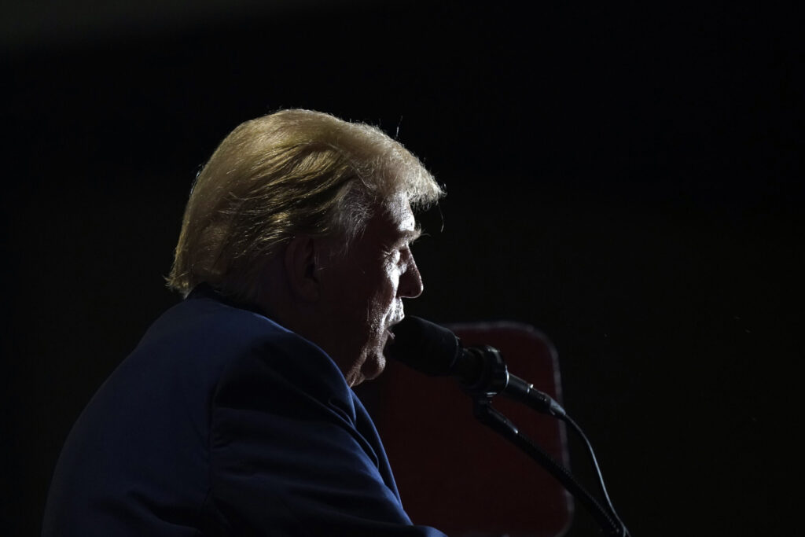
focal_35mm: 400
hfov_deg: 5.2
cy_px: 268
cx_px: 402
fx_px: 8945
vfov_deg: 3.4
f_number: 5.6
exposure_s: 1/320
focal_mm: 400
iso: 3200
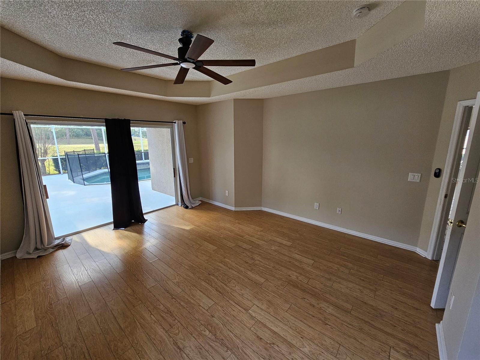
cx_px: 240
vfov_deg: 89.9
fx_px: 180
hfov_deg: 106.2
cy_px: 180
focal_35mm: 13
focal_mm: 2.2
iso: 100
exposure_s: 1/77
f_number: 2.2
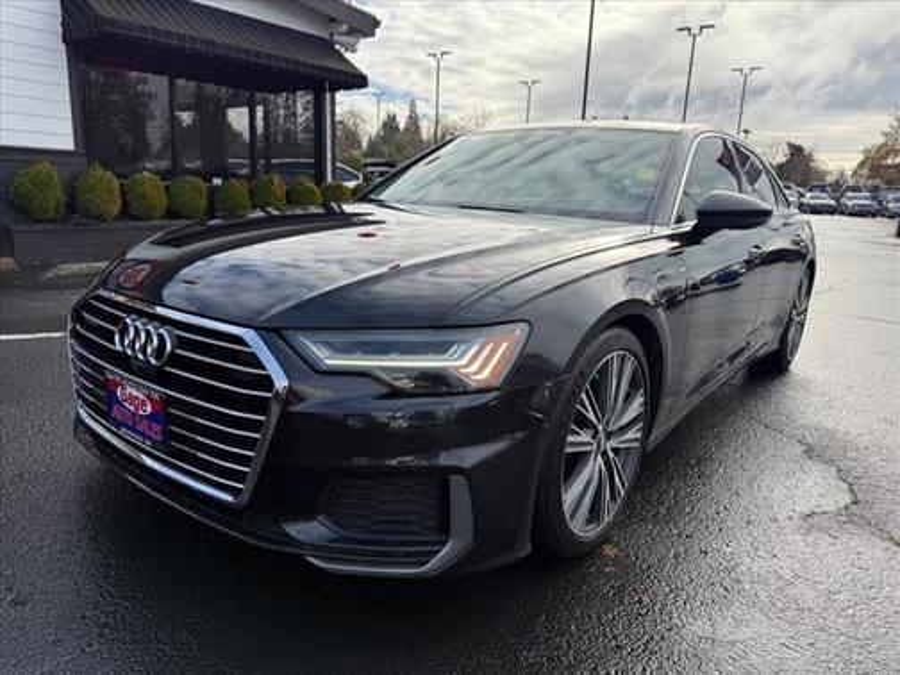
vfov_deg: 56.8
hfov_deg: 71.6
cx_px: 450
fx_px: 624
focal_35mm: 24
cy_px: 338
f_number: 1.78
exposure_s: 1/2611
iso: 80
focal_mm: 6.76
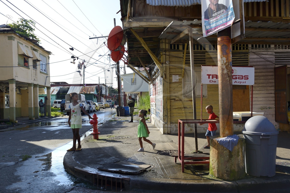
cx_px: 150
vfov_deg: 42.3
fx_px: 250
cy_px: 97
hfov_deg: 60.3
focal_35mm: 31
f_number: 9
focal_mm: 29
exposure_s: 1/320
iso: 200
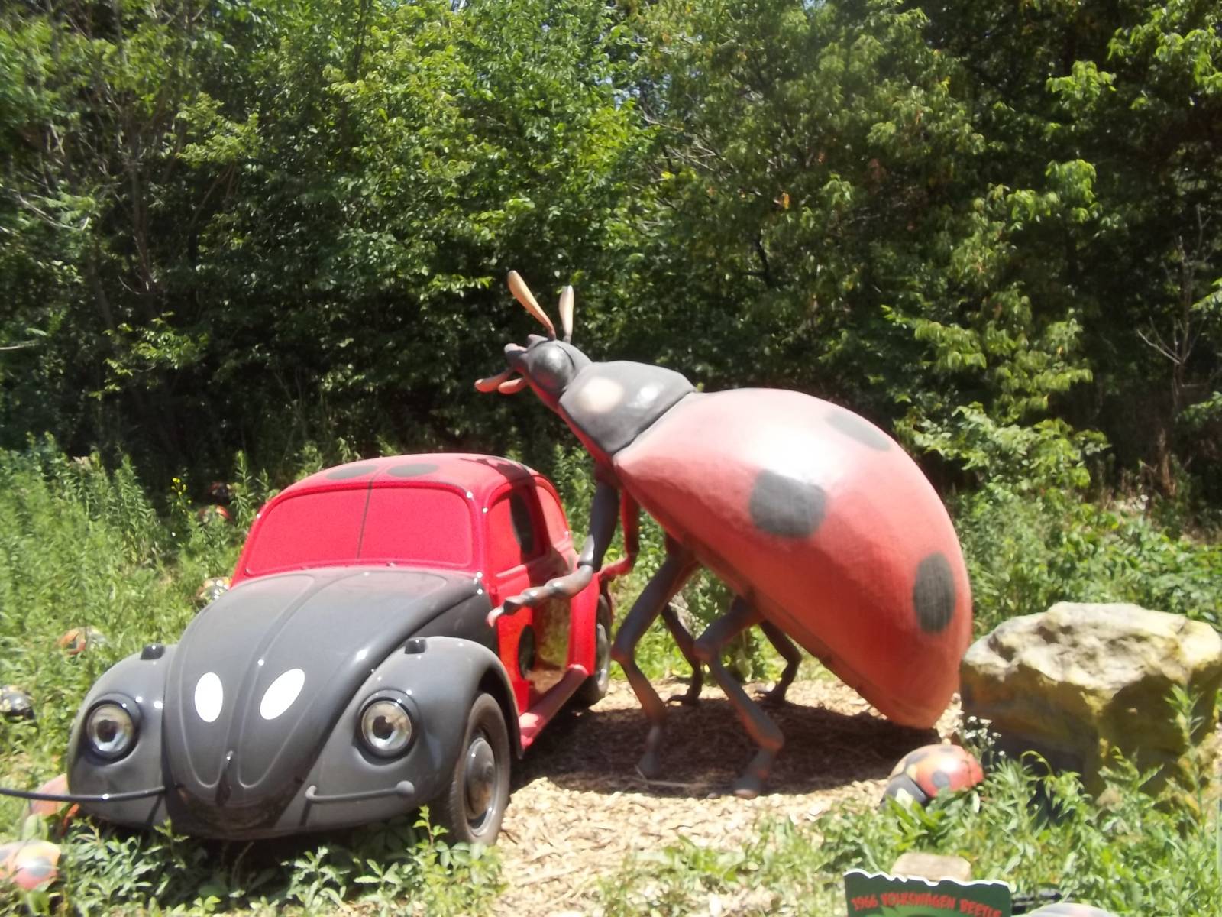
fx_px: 1130
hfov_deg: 56.8
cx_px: 611
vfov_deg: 44.2
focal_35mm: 32
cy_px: 458
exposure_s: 1/200
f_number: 5.5
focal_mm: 5.7
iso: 80
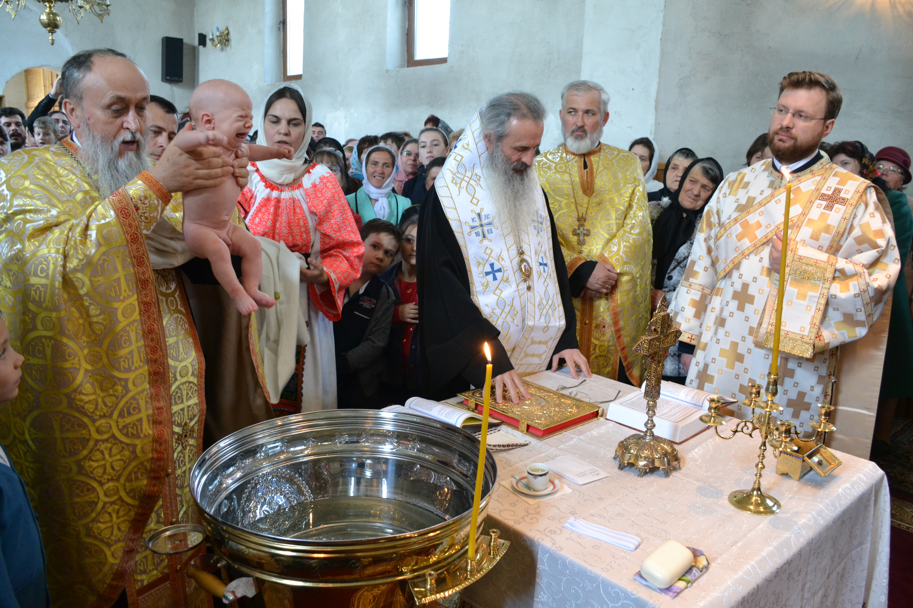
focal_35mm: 27
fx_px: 685
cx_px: 456
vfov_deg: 47.9
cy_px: 304
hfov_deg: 67.4
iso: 1600
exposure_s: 1/80
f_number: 5
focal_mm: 18
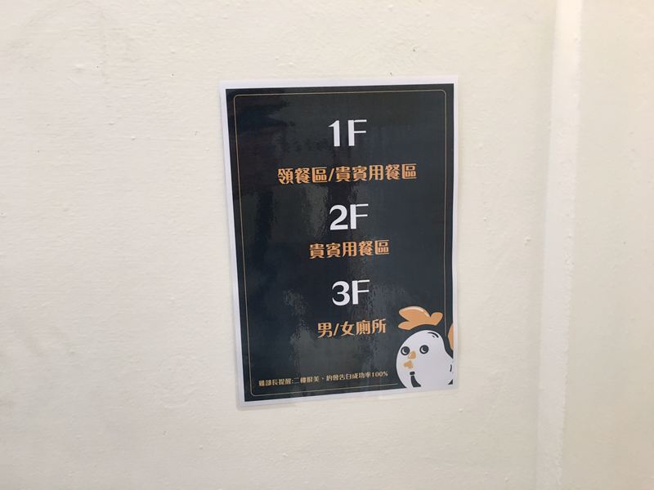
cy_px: 245
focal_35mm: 29
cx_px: 327
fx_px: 548
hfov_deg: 61.7
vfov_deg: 48.2
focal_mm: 4.15
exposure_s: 1/15
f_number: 2.2
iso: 50
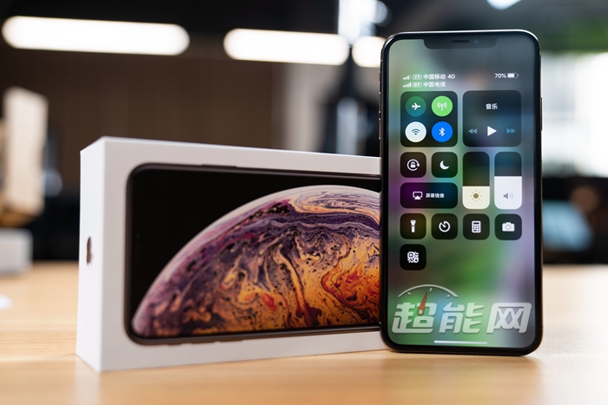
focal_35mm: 40
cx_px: 304
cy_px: 202
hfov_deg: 48.4
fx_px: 676
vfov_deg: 33.4
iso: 250
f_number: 2.8
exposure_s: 1/50
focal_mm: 40
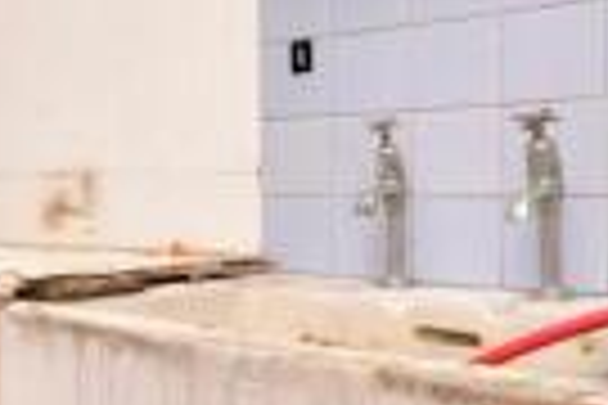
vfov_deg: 25.5
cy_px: 196
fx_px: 895
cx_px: -9
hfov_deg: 34.0
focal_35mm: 53
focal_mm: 10
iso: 800
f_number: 10
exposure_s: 1/100
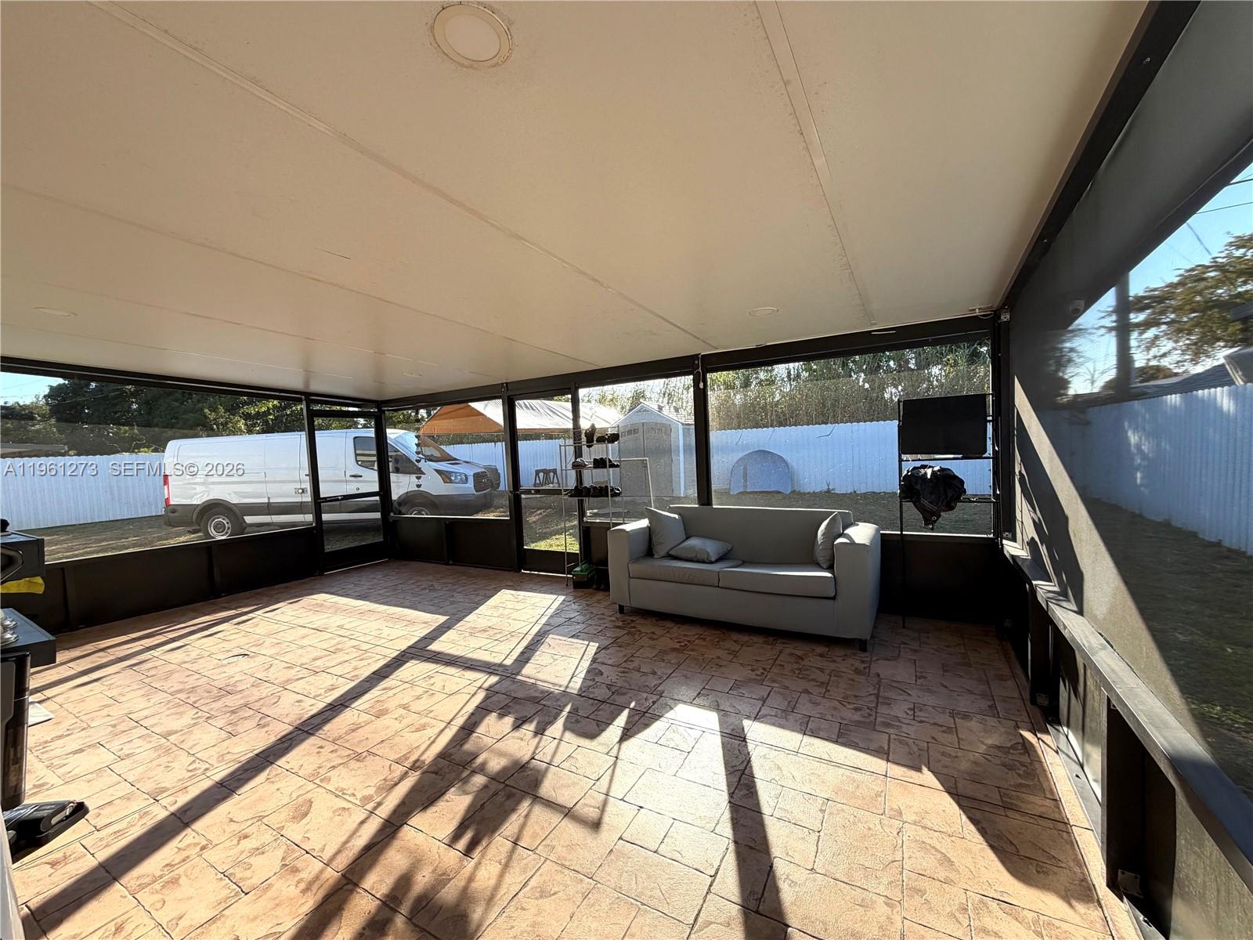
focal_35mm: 14
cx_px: 626
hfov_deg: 102.1
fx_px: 507
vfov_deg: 85.7
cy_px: 470
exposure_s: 1/502
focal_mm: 2.22
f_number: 2.2
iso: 50
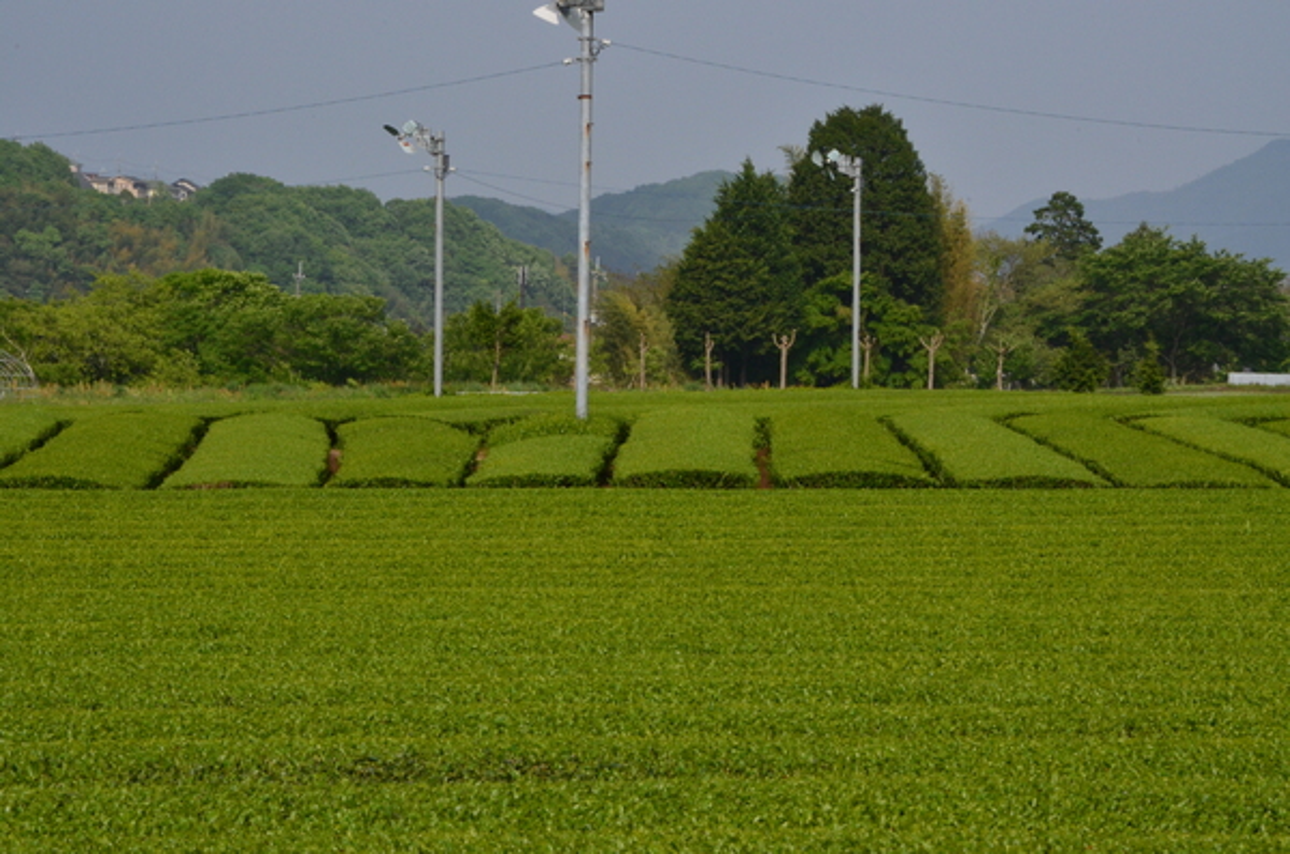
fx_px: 5630
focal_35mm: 158
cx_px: 645
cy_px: 427
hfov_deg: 13.1
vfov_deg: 8.7
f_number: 22
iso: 800
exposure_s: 1/250
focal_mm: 105
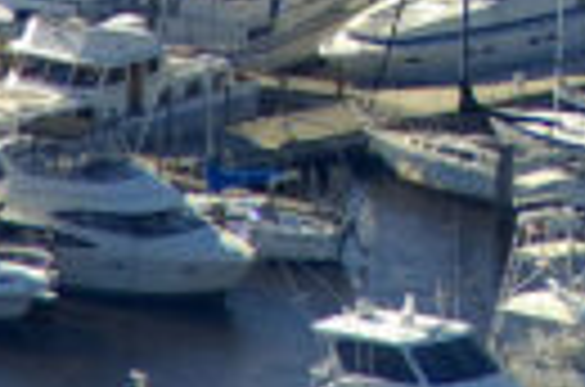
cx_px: 945
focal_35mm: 1422
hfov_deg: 1.5
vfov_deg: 1.0
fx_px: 23051
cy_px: -765
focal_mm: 120
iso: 400
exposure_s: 1/1000
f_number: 6.7
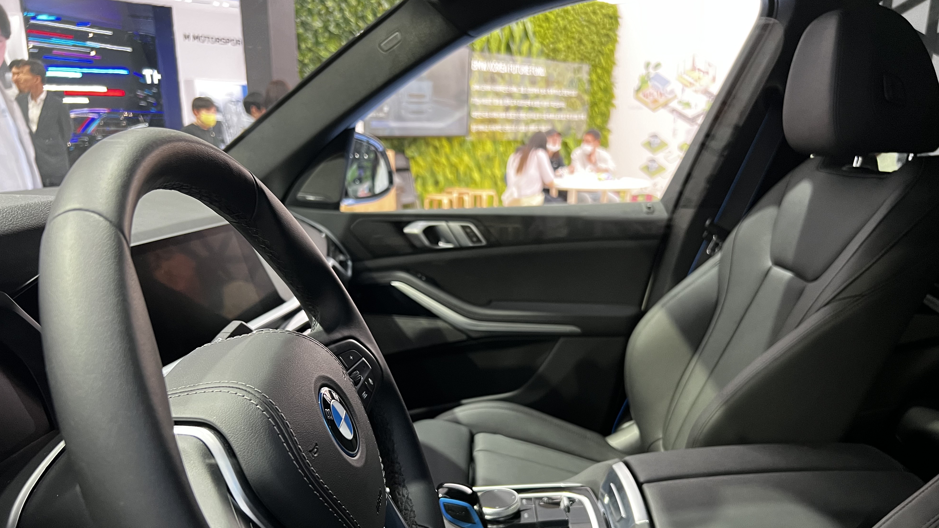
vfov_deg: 39.7
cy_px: 352
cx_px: 479
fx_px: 722
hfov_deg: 66.1
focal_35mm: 29
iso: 400
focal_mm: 5.7
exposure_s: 1/44
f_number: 1.5
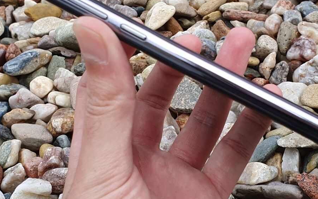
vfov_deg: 22.0
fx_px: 511
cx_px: 161
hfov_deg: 34.5
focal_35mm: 59
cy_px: 111
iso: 50
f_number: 2.4
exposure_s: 1/842
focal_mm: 4.32
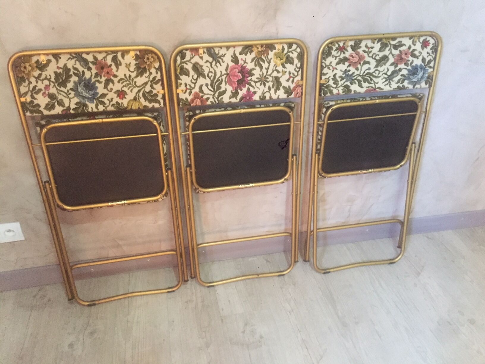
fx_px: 406
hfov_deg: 61.7
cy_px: 182
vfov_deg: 48.2
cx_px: 242
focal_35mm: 29
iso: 400
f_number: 2.2
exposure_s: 1/17
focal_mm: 4.15
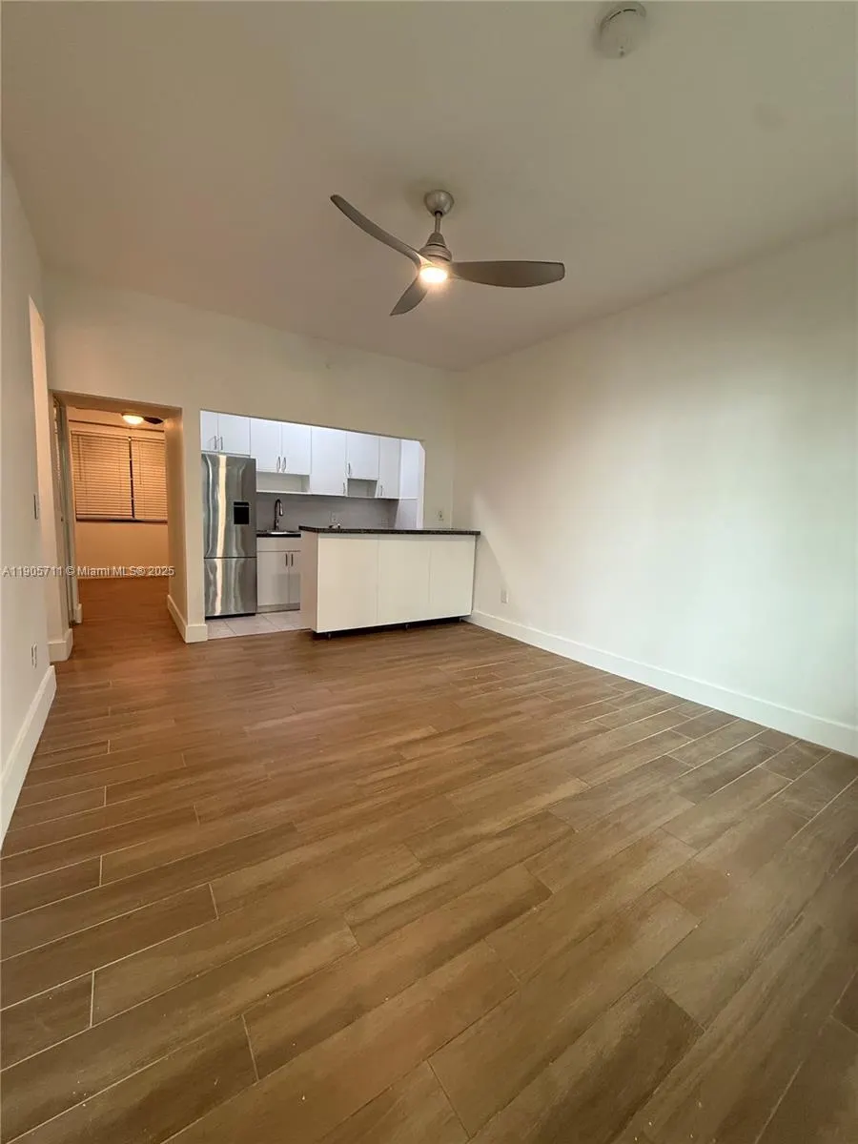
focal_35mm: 14
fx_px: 463
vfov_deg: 102.1
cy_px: 572
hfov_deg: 85.7
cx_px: 429
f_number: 2.2
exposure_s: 1/120
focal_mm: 2.22
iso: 250
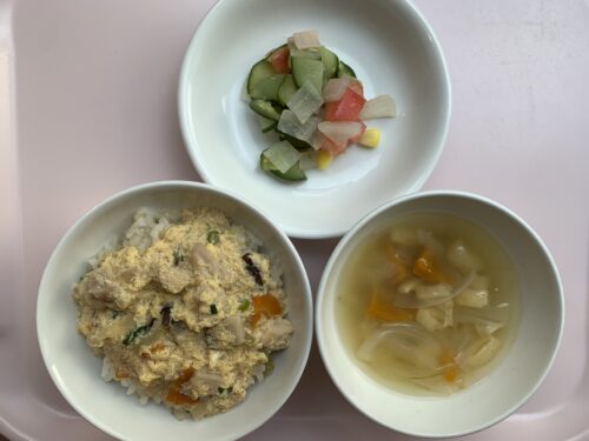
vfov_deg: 53.1
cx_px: 294
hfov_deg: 67.3
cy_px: 220
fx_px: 442
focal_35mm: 26
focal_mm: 4.25
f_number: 1.8
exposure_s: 1/181
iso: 25
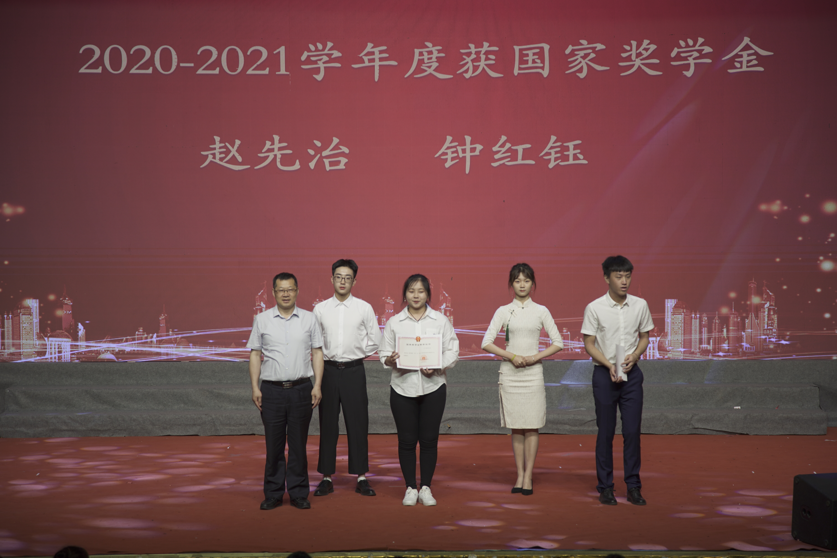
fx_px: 2441
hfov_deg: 19.5
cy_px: 279
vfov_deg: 13.0
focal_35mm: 105
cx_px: 418
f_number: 4
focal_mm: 105
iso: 160
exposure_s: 1/100
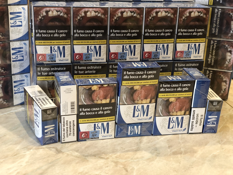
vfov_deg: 28.0
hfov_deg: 36.8
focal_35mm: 52
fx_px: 350
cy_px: 88
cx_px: 116
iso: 160
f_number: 2.4
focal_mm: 6
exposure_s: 1/24
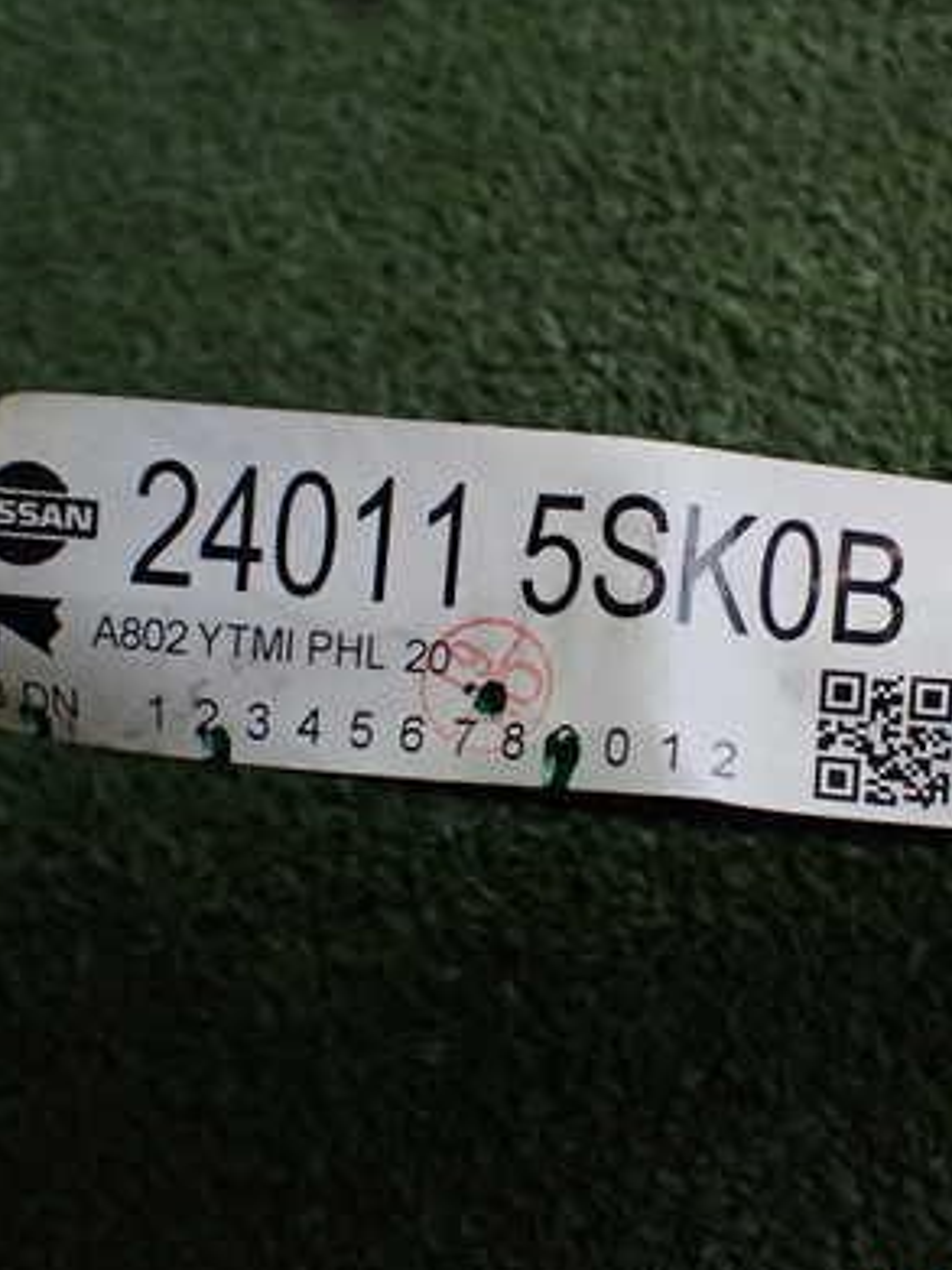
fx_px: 1688
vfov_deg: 41.2
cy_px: 620
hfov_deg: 31.3
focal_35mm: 46
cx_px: 630
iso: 320
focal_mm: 5.4
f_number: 2.3
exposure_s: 1/125
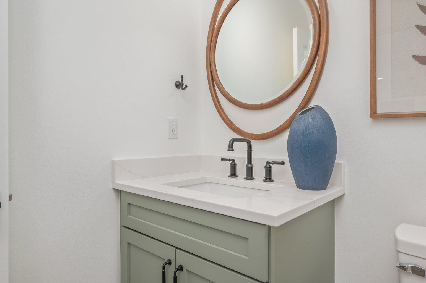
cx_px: 213
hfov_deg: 77.4
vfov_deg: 56.1
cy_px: 142
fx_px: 266
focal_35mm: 22
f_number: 9
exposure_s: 1/50
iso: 100
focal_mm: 22.5
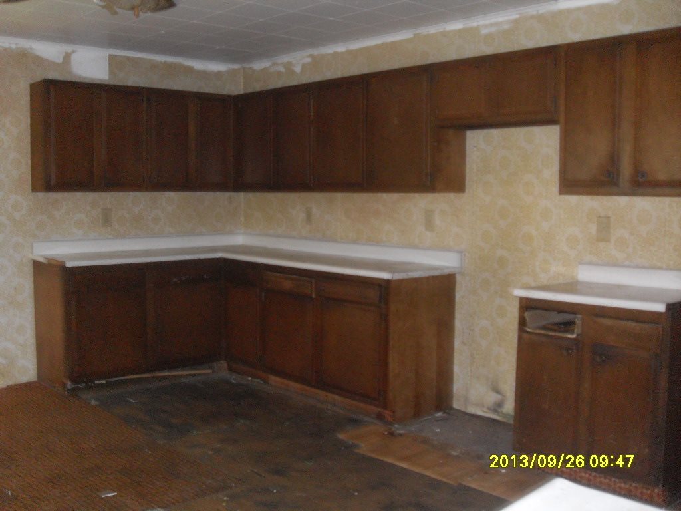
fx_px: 728
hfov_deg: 50.1
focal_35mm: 37
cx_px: 340
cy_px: 256
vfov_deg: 38.7
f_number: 2.8
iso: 200
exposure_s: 1/45
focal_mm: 6.3
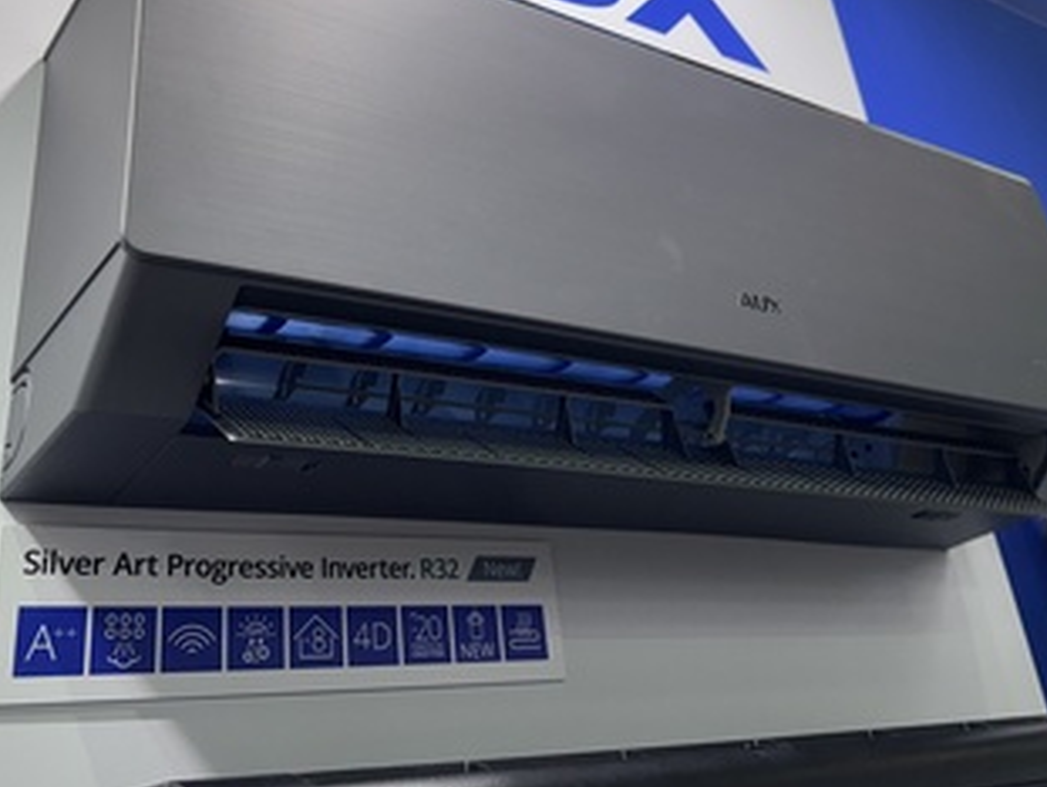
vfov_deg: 37.9
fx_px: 1120
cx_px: 562
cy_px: 212
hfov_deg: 50.0
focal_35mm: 37
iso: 50
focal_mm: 6.76
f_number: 1.78
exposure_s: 1/121
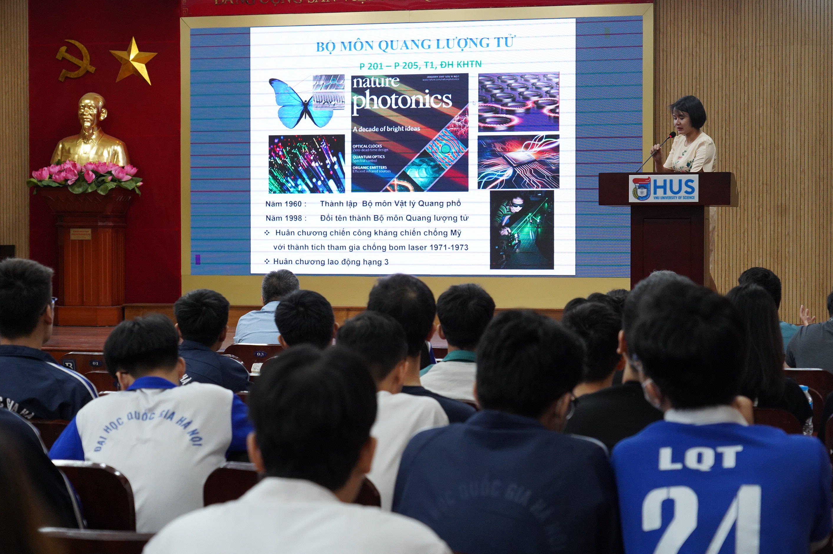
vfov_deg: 19.1
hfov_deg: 28.5
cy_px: 266
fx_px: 1641
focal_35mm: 71
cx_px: 400
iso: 4000
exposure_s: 1/125
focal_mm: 67
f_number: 5.6
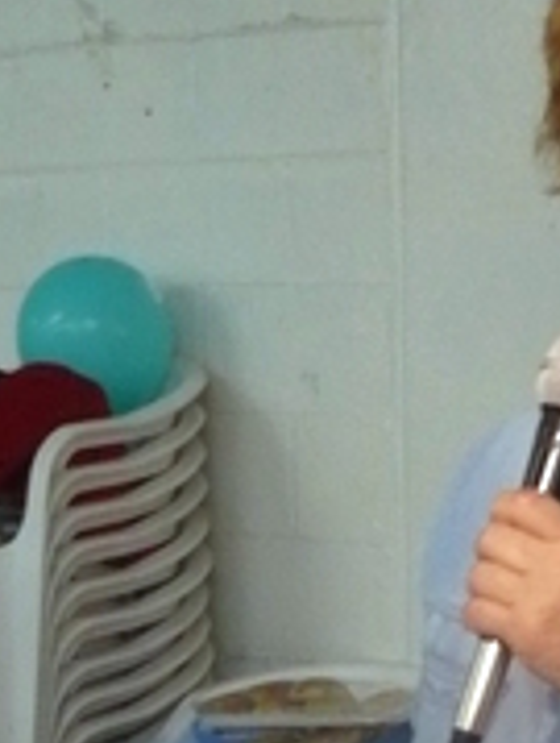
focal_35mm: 117
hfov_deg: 12.5
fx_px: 2515
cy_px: 710
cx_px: 597
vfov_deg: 16.5
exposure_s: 1/30
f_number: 2.8
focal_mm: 5.8
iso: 320
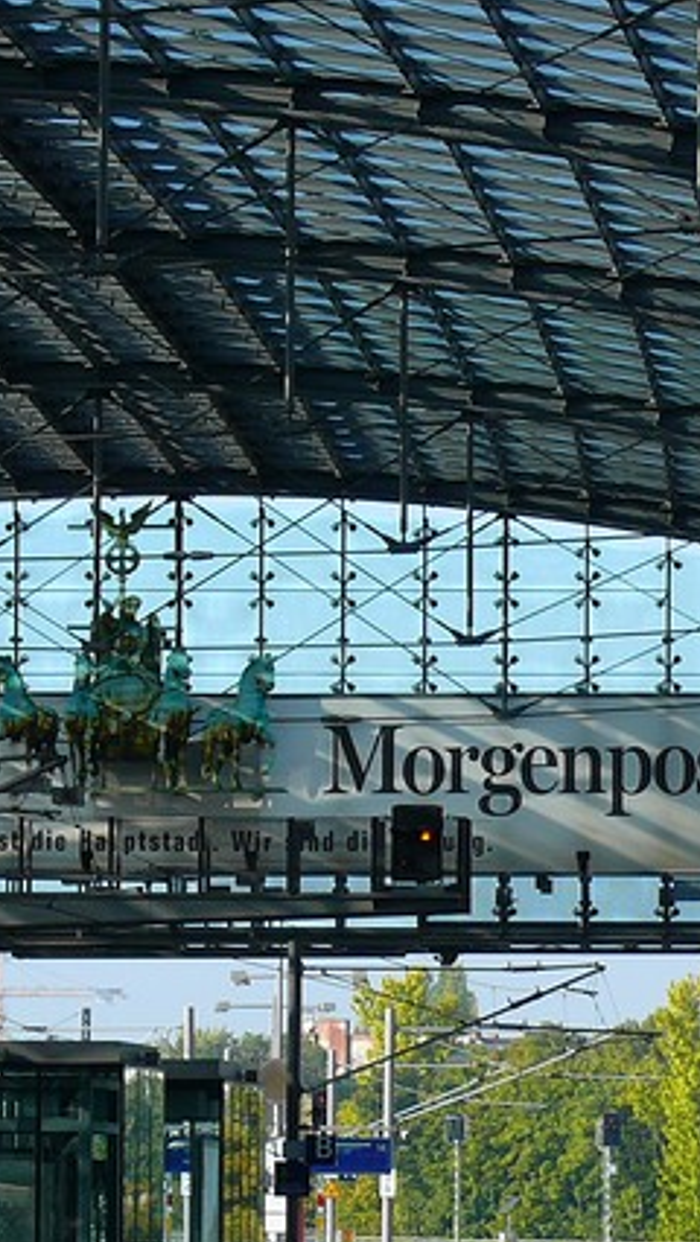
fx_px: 6822
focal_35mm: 207
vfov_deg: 10.4
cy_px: 773
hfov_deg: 5.9
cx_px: 566
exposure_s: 1/125
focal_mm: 16.1
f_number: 4
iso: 100
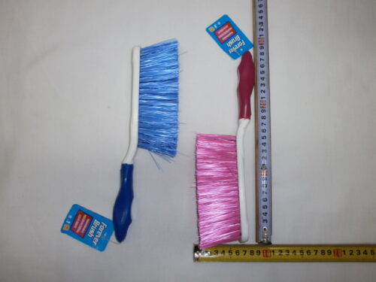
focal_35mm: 27
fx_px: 293
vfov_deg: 51.4
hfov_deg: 65.3
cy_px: 141
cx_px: 188
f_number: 2.9
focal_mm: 4.8
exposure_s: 1/30
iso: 125
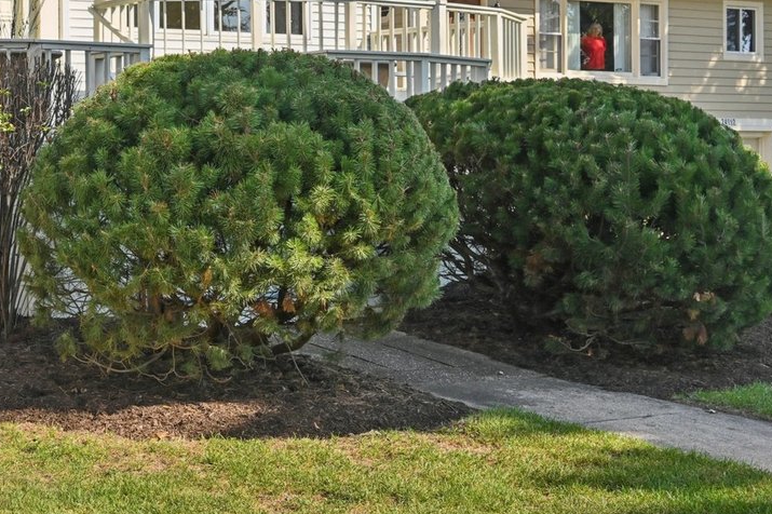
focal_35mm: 68
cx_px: -24
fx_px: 1457
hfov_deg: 27.7
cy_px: 133
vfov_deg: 19.9
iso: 800
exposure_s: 1/1000
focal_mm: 30
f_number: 8
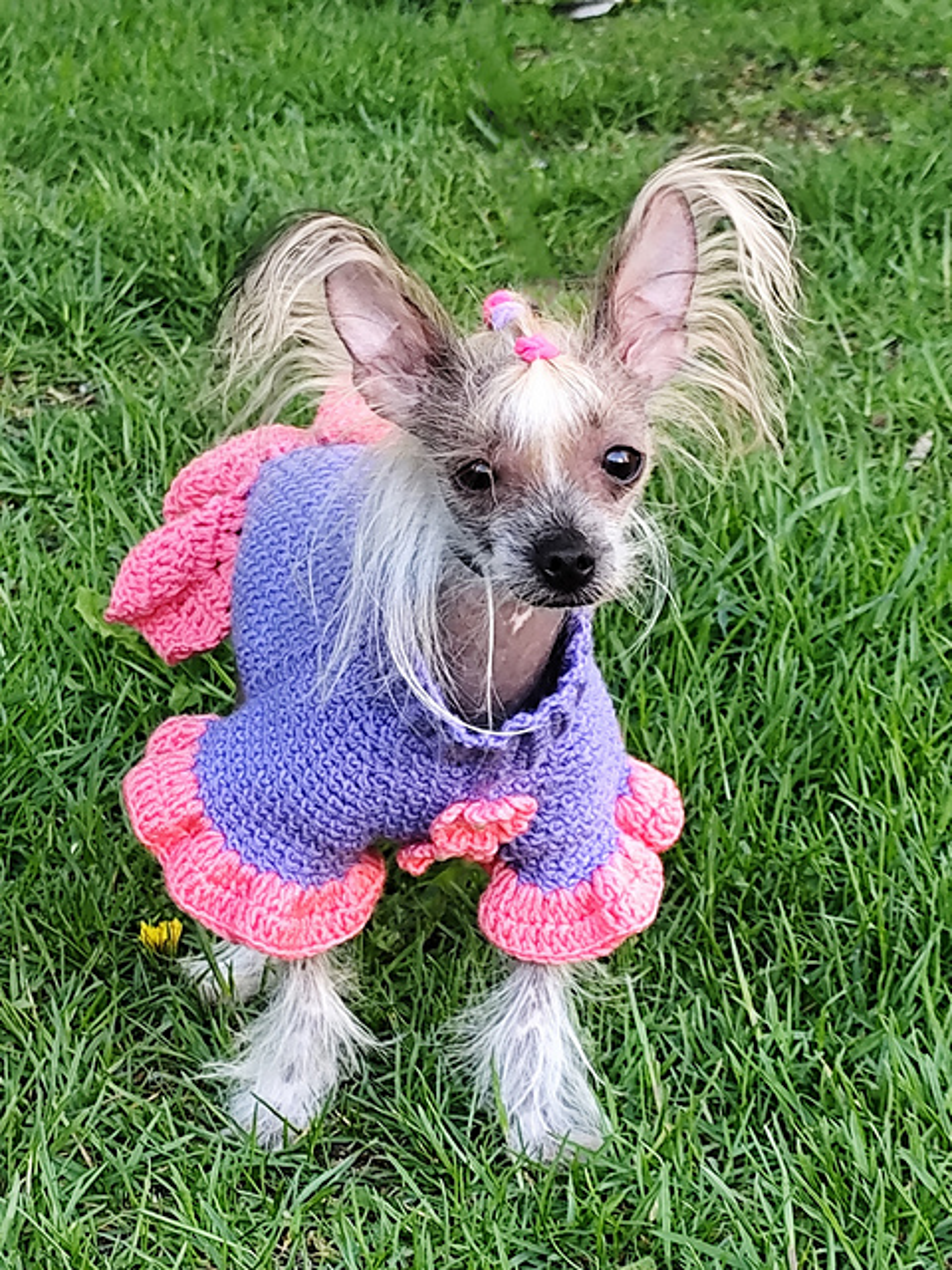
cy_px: 635
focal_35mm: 72
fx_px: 2640
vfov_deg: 27.0
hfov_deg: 20.4
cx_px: 476
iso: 250
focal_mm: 6.14
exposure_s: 1/100
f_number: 1.65
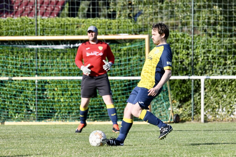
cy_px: 78
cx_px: 118
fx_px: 2097
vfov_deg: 4.3
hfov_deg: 6.4
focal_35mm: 320
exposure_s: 1/1600
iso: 1250
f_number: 9
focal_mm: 320
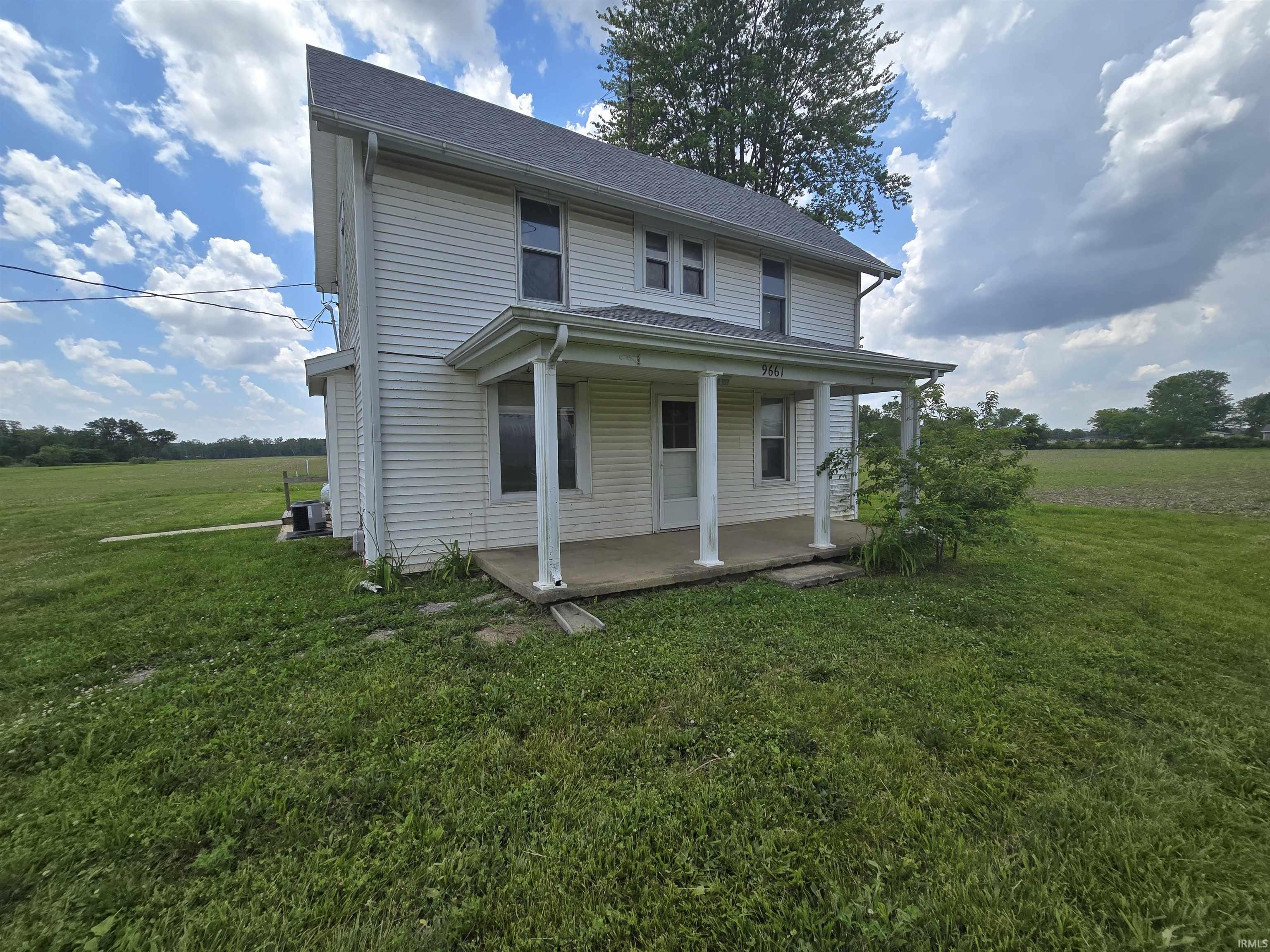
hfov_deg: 106.2
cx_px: 635
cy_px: 476
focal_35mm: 13
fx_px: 477
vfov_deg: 89.9
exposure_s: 1/1978
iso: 50
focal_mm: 2.2
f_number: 2.2
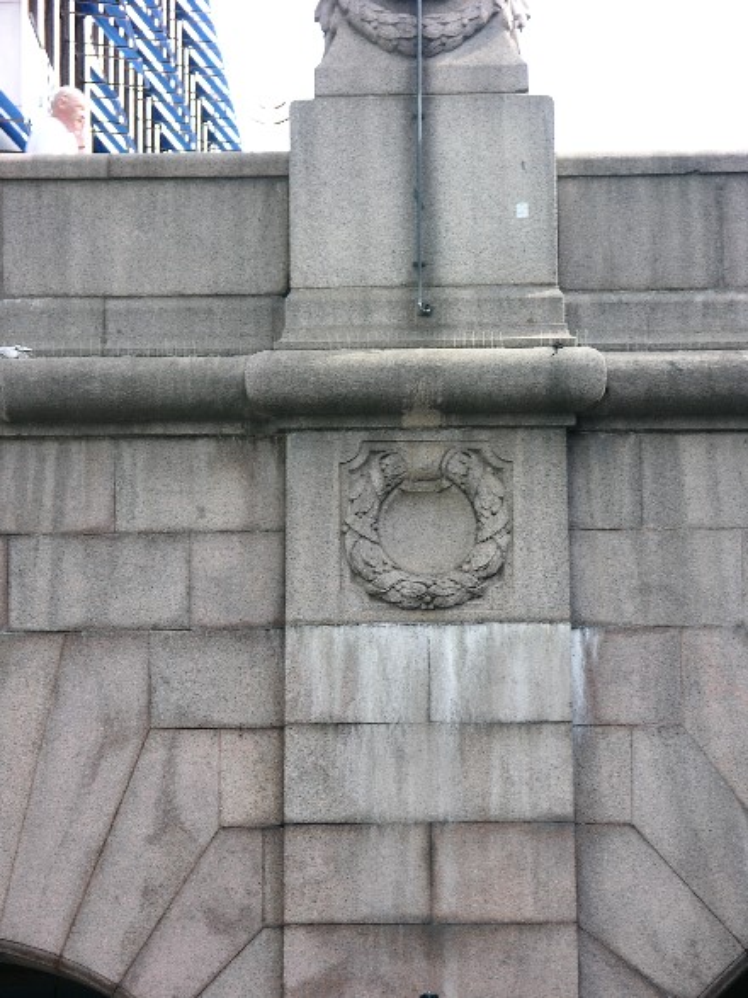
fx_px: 5188
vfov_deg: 11.0
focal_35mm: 180
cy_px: 499
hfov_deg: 8.2
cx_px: 374
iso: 50
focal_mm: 44.7
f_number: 4.5
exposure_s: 1/74.2
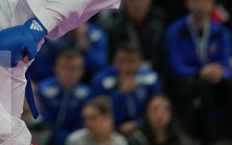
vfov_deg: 1.8
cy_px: -70
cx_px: -31
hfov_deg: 2.9
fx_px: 4547
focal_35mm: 719
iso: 1600
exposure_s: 1/1000
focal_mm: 200
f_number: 2.8
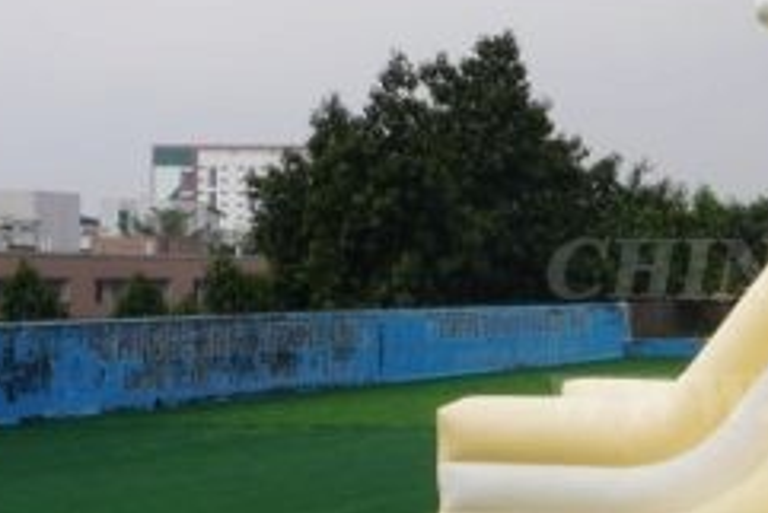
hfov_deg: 18.0
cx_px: 1125
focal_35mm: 102
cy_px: 330
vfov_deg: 13.4
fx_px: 2177
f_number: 10
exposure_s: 1/160
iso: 100
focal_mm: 16
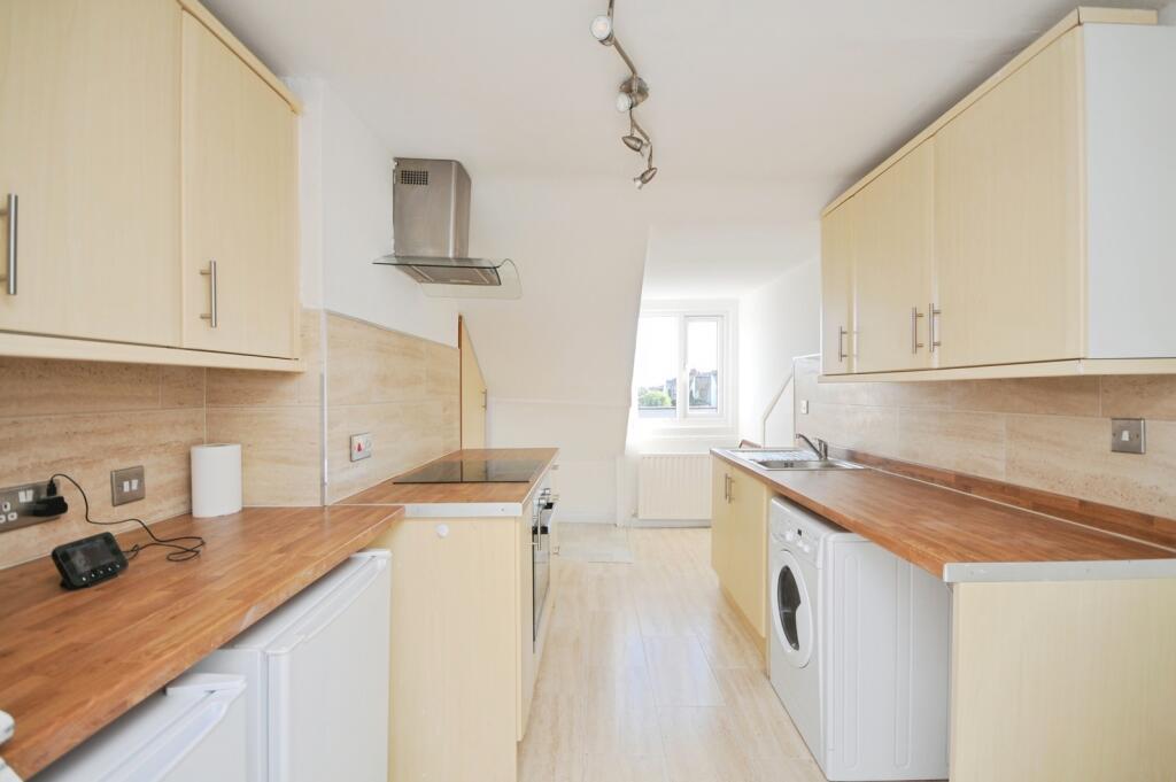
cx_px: 588
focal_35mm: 15
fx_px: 490
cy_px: 391
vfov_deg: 77.2
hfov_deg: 100.4
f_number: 5
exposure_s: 1/100
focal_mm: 10
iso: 200
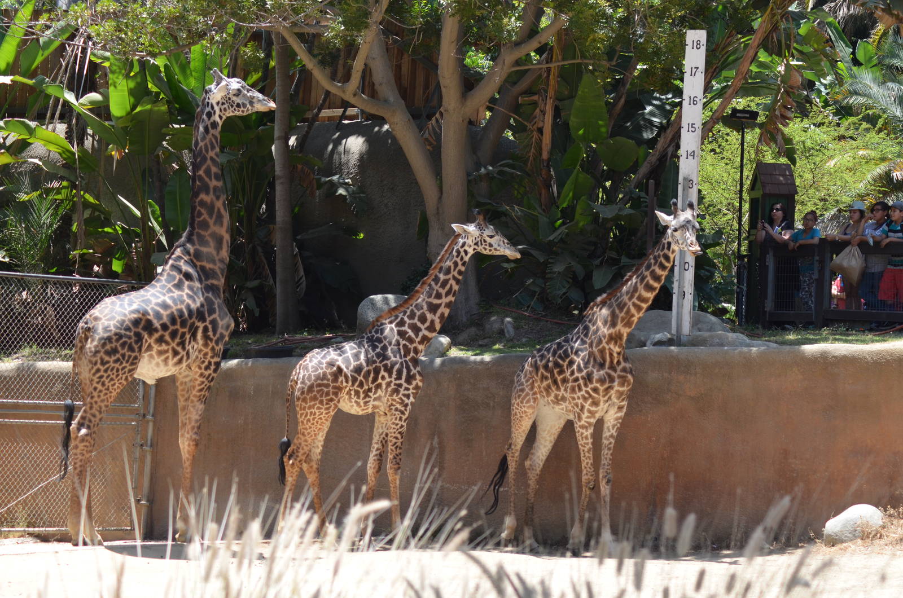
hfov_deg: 18.2
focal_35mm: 112
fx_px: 2816
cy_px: 299
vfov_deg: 12.1
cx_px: 452
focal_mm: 75
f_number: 5.6
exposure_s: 1/500
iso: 360
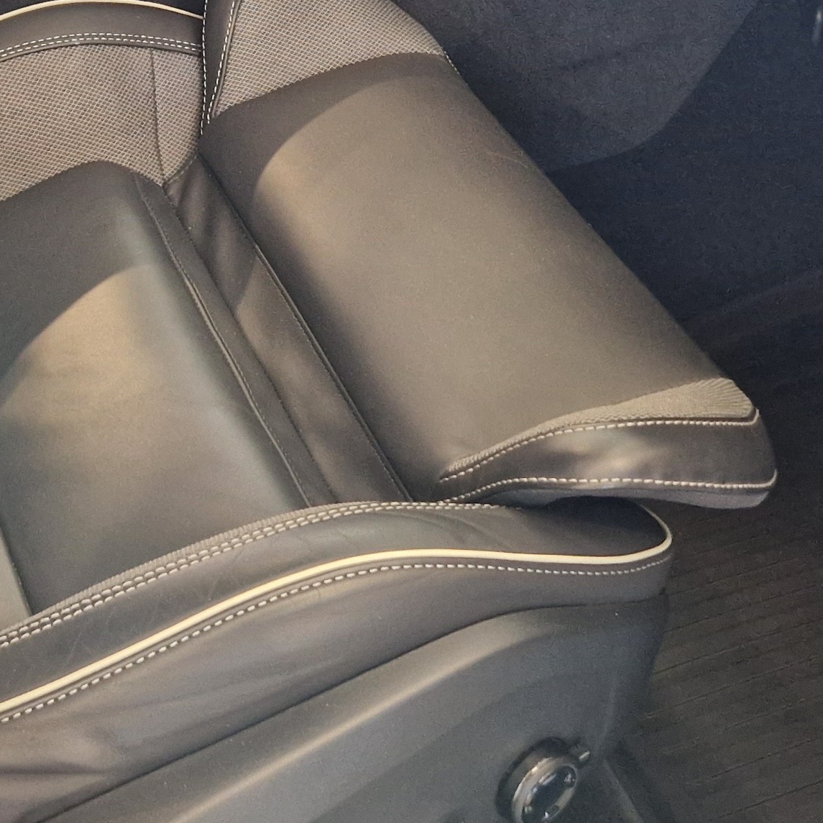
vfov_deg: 23.7
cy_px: 79
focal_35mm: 71
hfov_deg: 24.3
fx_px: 1910
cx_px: 338
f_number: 1.8
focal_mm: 5.4
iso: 400
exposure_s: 1/100
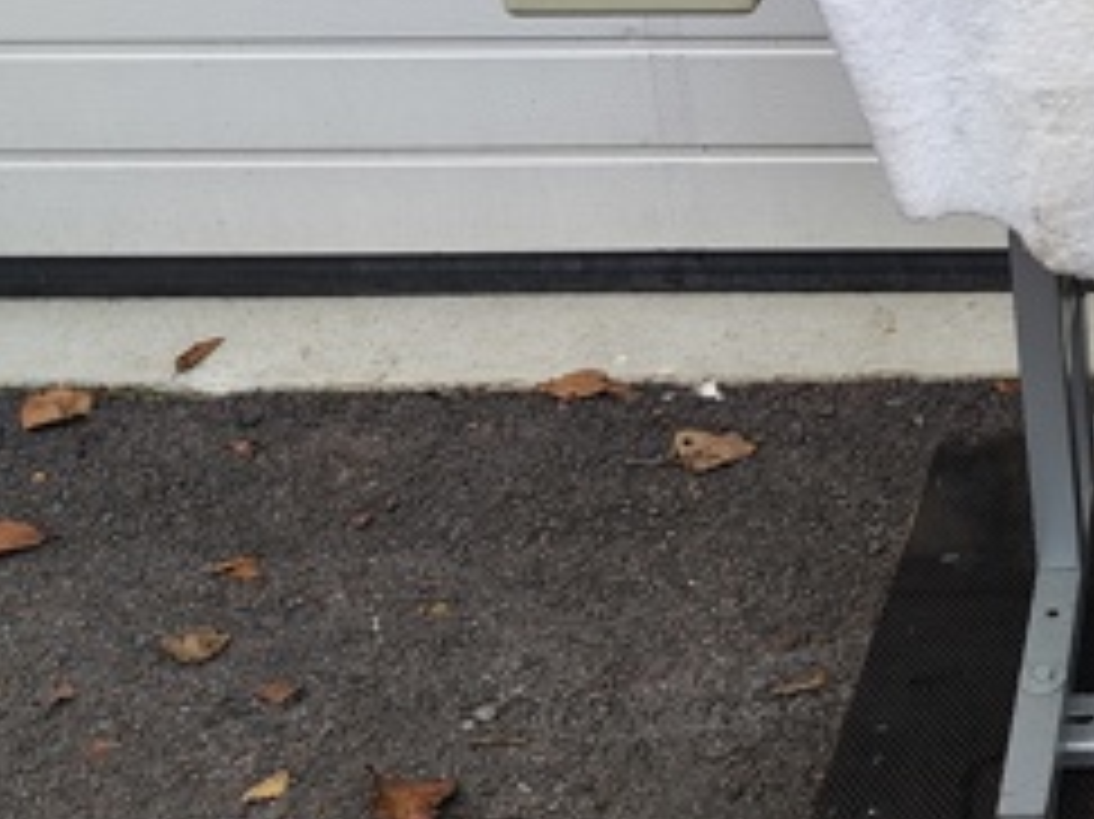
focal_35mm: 79
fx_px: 2495
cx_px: 1477
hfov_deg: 21.9
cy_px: -112
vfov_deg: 17.9
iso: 100
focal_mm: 5.56
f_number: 1.8
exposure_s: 1/147
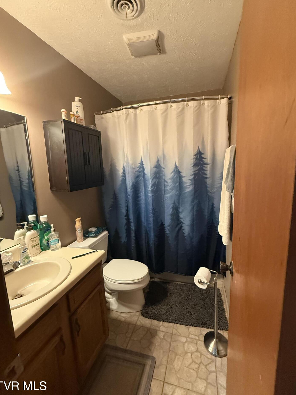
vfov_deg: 98.2
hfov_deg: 81.7
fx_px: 171
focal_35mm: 15
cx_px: 153
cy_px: 194
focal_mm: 2.22
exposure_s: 1/60
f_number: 2.2
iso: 640
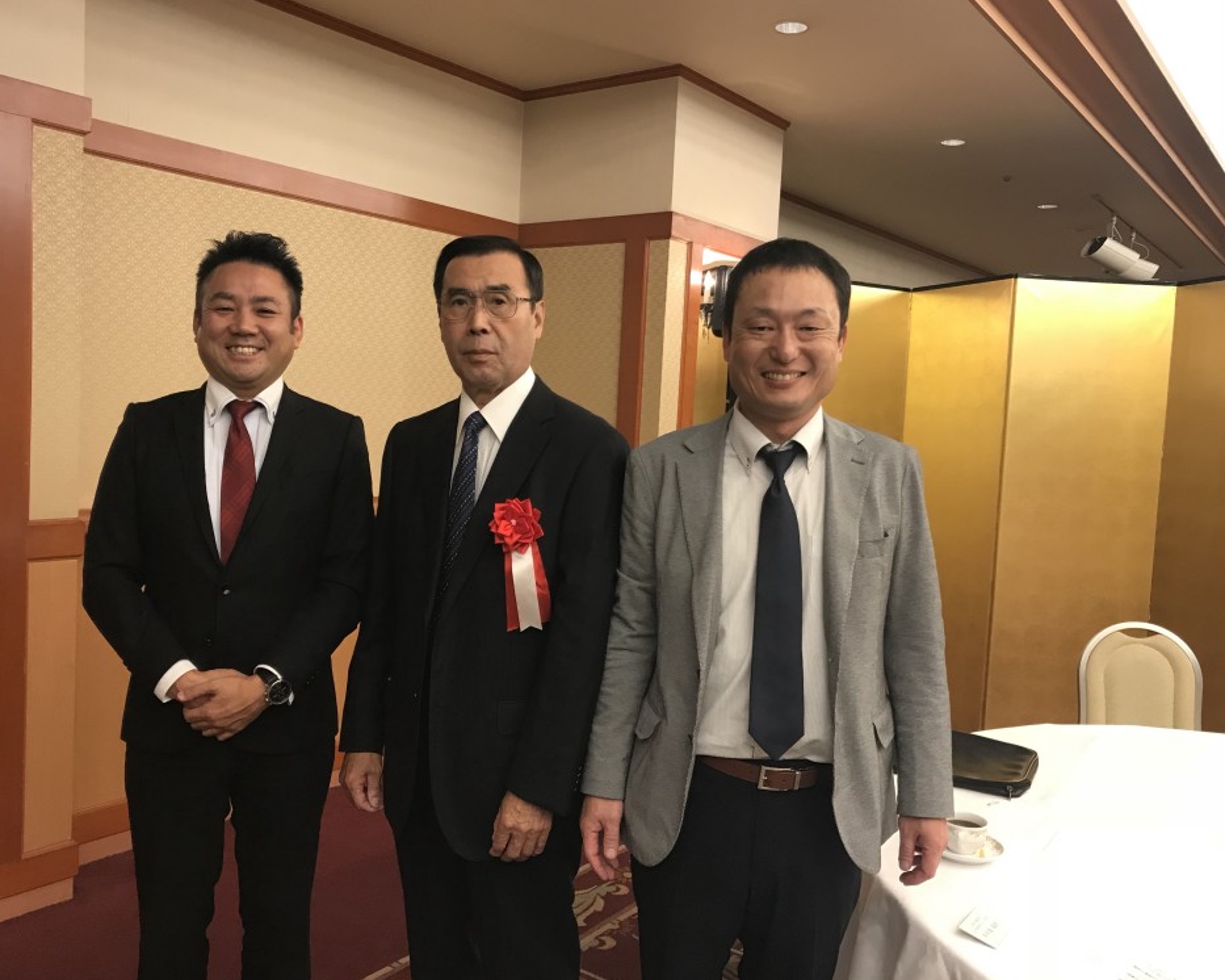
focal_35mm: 30
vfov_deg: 48.5
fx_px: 1087
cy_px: 495
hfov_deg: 58.7
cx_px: 558
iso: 40
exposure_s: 1/30
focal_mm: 3.99
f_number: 1.8
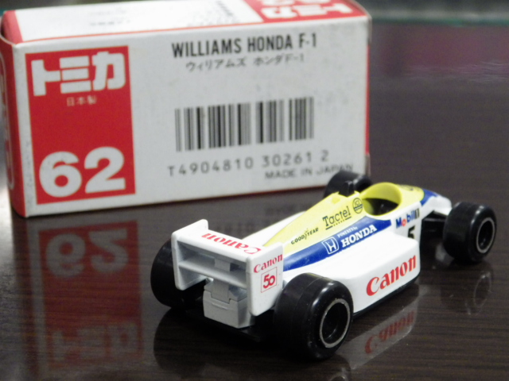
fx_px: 1279
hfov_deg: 22.5
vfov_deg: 17.0
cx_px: 254
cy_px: 190
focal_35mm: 87
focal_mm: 15.6
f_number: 4.4
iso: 800
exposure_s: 1/30
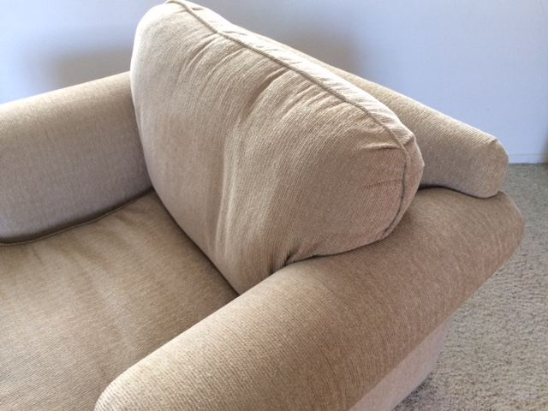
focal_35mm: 29
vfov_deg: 48.2
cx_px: 274
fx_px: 459
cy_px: 206
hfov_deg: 61.7
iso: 125
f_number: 2.2
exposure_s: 1/30
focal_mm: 4.15
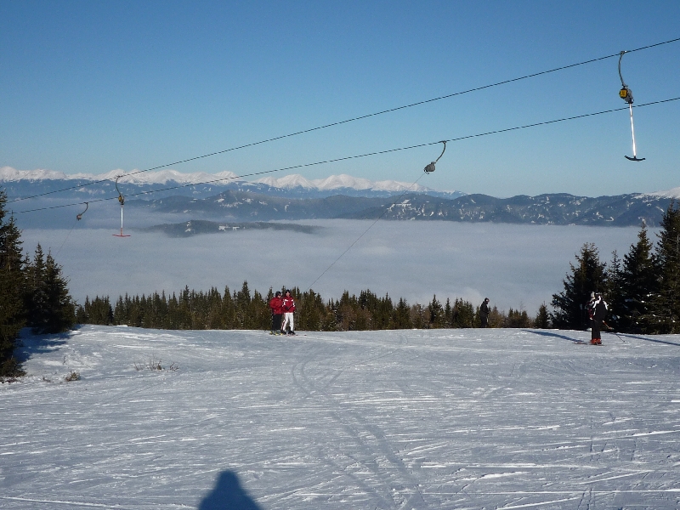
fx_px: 1080
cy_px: 255
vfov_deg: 26.6
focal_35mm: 55
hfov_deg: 34.9
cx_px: 340
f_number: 7.1
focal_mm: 7
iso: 100
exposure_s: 1/800
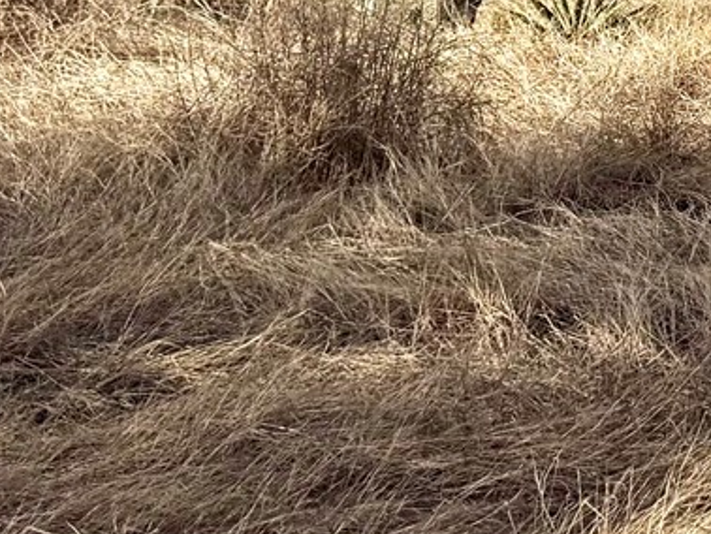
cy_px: -340
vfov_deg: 10.9
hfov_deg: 13.9
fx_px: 2672
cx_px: 1181
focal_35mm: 130
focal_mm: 6.76
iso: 80
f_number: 1.78
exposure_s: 1/5714
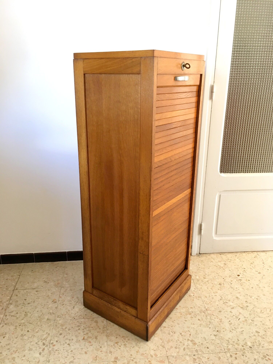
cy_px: 182
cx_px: 136
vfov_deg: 61.7
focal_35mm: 29
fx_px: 305
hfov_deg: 48.2
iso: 100
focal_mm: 4.15
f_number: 2.2
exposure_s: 1/33
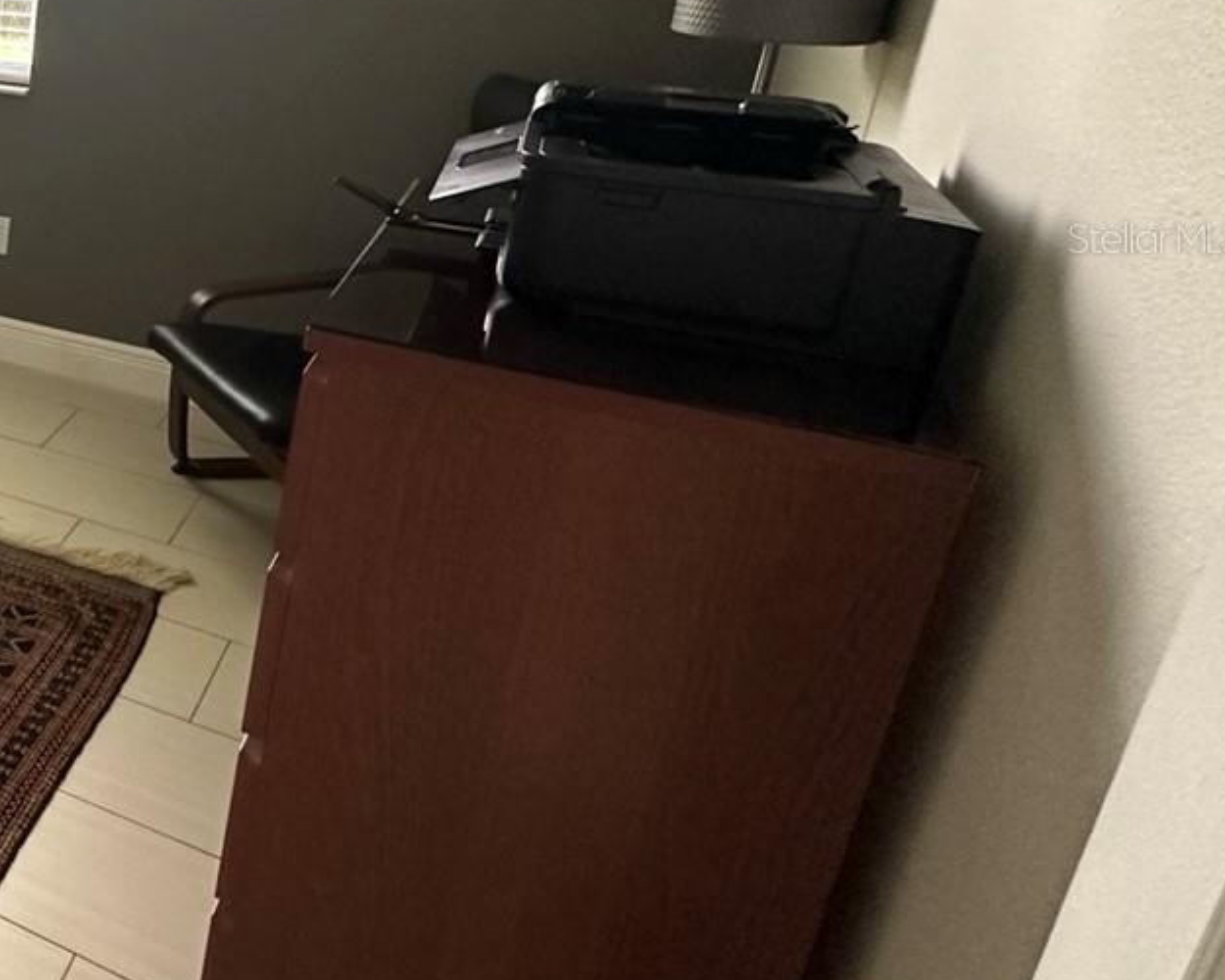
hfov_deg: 36.6
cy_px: 237
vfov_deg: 40.9
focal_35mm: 35
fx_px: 1269
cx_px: -316
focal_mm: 2.22
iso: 400
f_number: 2.2
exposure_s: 1/60
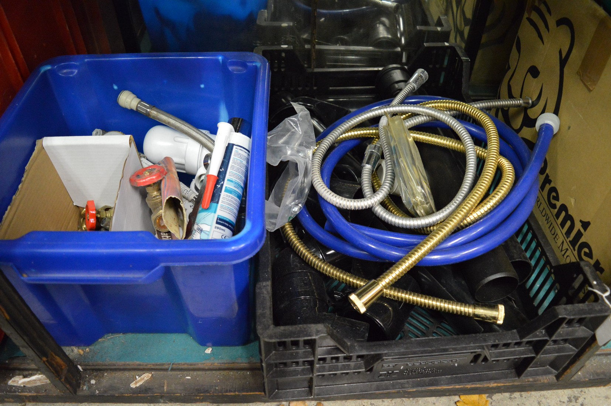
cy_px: 203
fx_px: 458
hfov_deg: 67.4
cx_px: 306
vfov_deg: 47.9
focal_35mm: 27
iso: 3200
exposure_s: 1/60
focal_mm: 18
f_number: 3.5
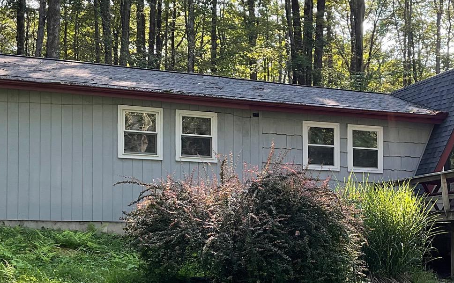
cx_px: 334
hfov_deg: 31.1
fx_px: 804
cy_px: 228
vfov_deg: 19.8
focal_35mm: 65
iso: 16
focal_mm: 3
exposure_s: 1/122
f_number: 1.8
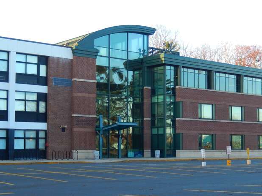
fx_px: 500
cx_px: 139
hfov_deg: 29.4
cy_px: 117
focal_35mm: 66
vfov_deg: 22.2
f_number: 4.5
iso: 125
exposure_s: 1/100
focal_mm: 9.2
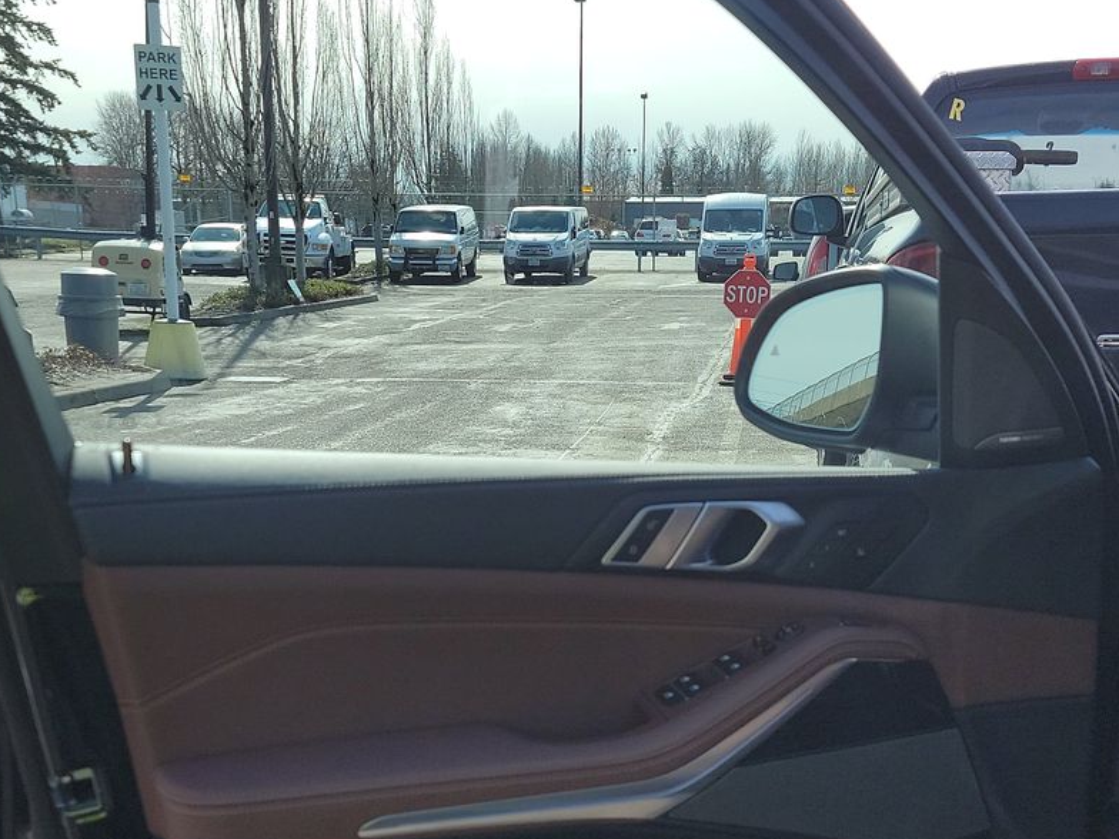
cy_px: 644
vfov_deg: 29.2
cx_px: 598
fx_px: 1584
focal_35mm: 49
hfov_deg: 38.9
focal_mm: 6.7
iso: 50
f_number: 1.8
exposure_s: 1/682
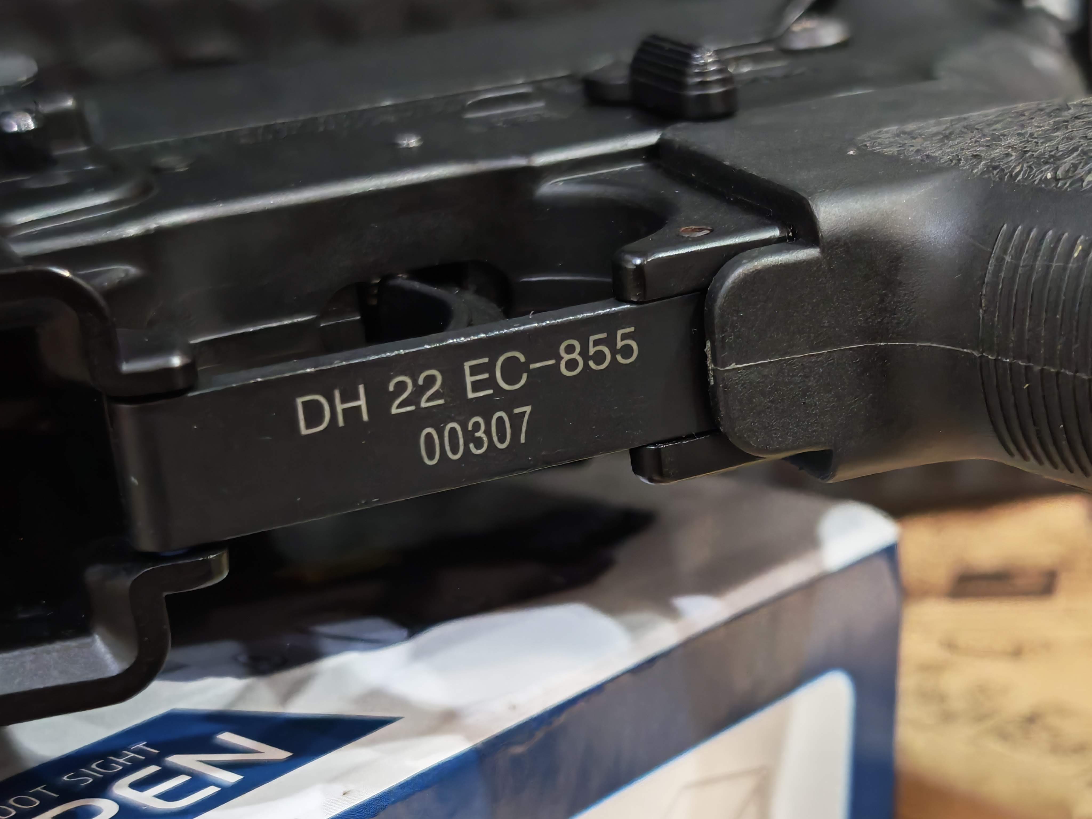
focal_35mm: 72
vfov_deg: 20.4
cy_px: 410
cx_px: 546
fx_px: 2271
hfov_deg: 27.0
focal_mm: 6.83
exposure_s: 1/33
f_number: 1.4
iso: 250
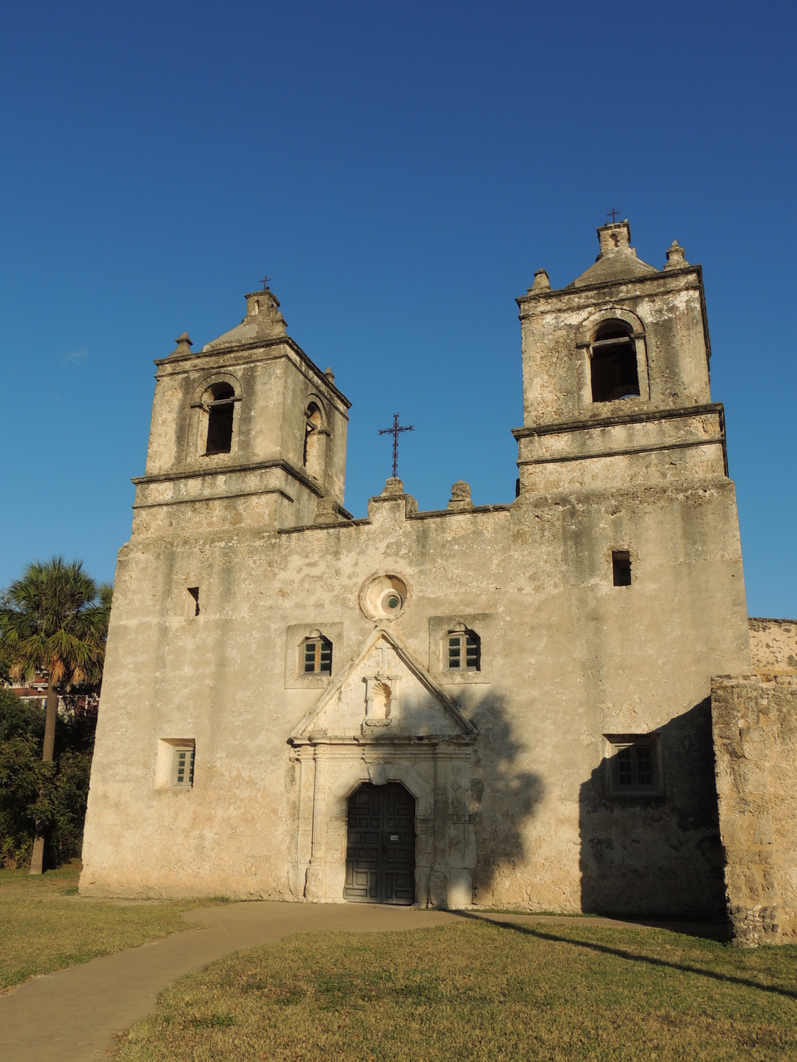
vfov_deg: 60.0
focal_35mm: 30
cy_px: 531
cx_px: 398
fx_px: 921
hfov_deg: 46.8
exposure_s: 1/1600
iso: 100
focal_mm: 5.3
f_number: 3.5
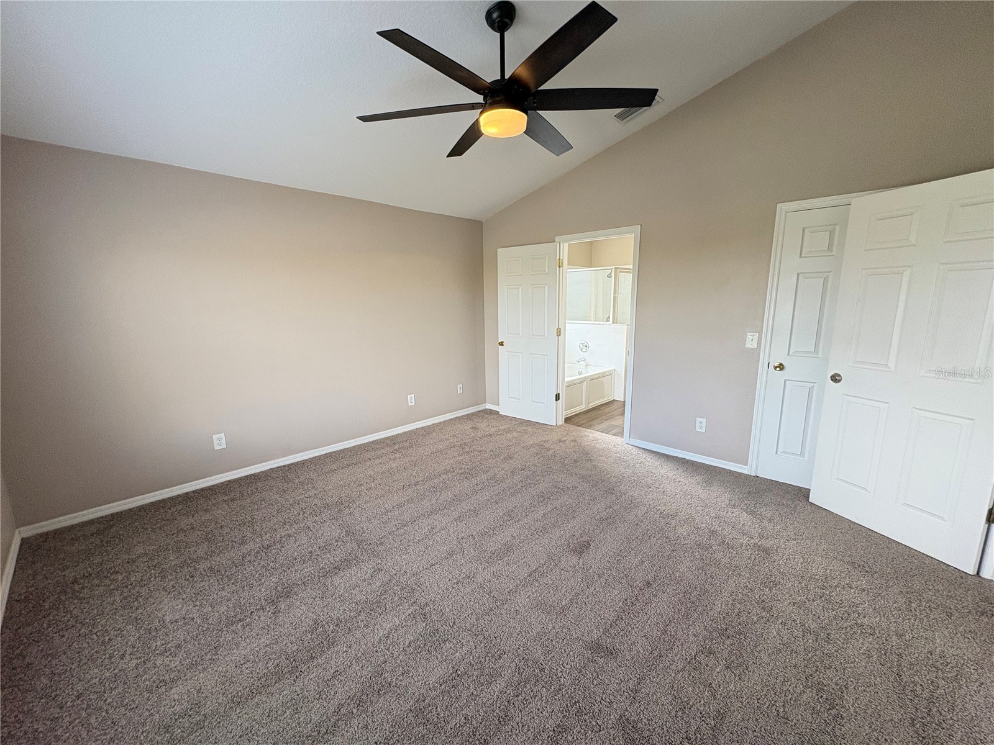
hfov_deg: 102.1
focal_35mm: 14
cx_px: 497
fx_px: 402
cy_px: 372
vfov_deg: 85.7
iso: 200
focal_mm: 2.22
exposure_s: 1/99
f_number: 2.2
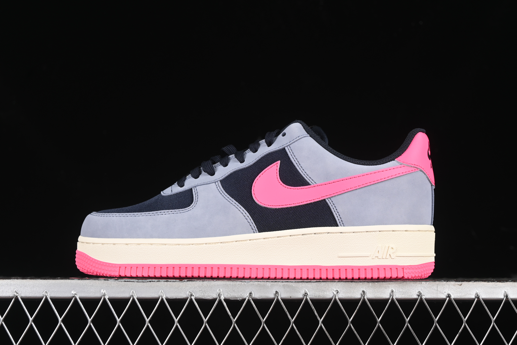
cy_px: 172
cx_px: 258
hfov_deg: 27.0
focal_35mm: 75
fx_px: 1077
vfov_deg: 18.2
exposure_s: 1/60
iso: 160
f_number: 7.1
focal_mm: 50
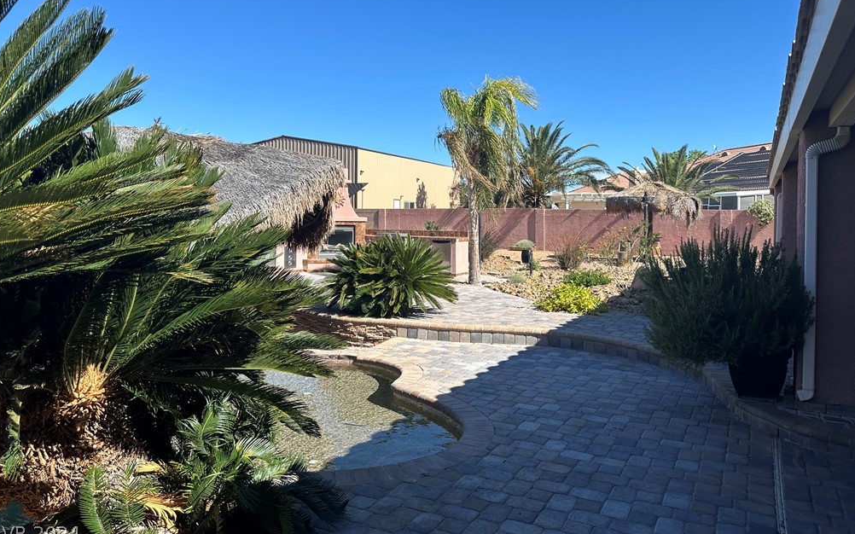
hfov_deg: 70.4
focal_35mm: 26
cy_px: 220
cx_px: 424
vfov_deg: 47.4
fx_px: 606
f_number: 1.78
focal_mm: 6.86
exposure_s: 1/3472
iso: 80
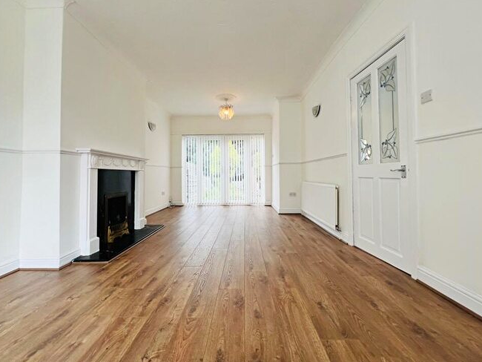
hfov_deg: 102.0
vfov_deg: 85.6
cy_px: 169
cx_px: 240
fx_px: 195
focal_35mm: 14
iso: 50
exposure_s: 1/99
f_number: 1.8
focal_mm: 1.57
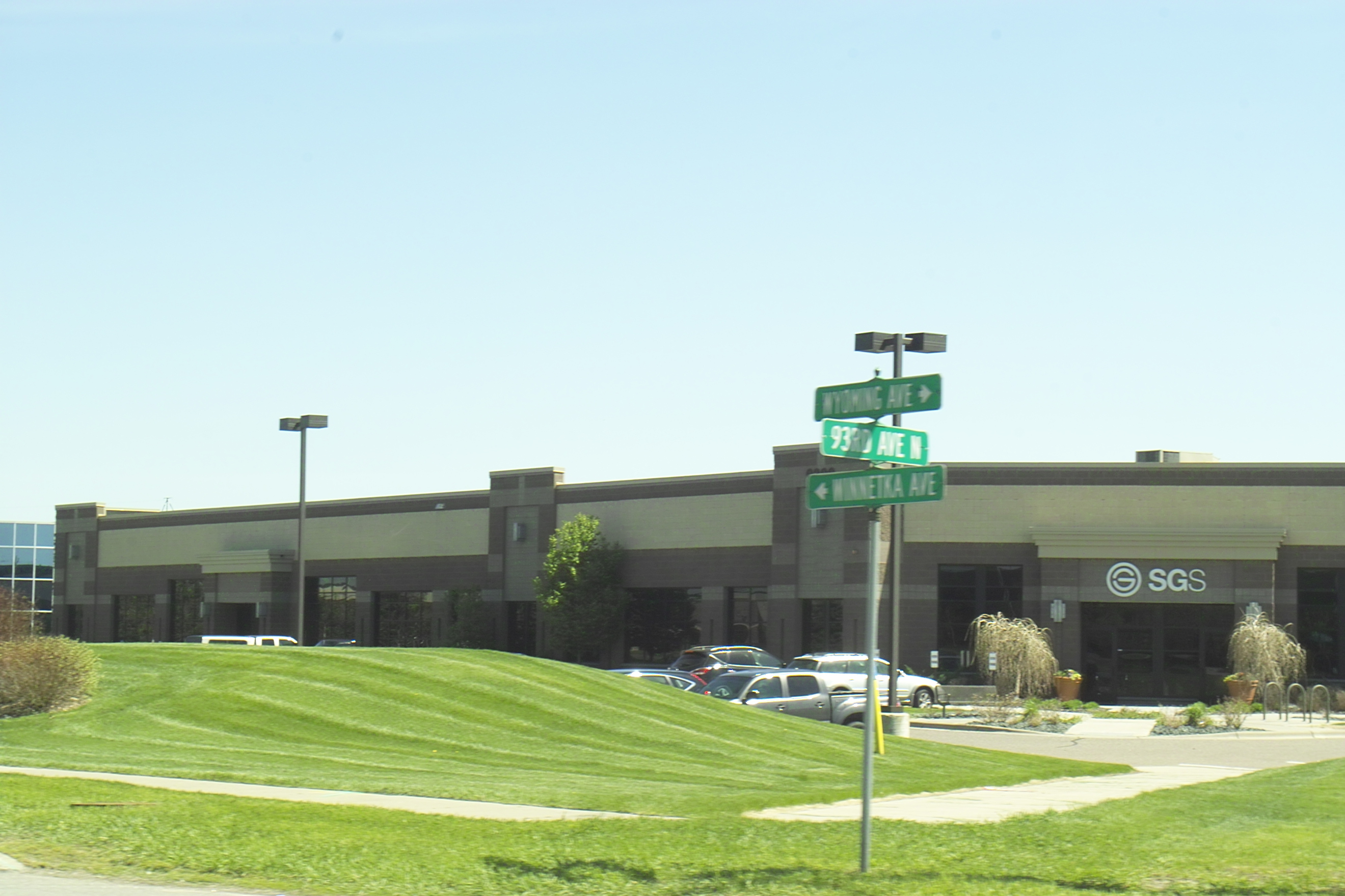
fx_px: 3250
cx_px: 672
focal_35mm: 87
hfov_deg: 23.4
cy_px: 448
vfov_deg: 15.7
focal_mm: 50
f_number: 9
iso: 400
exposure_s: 1/250
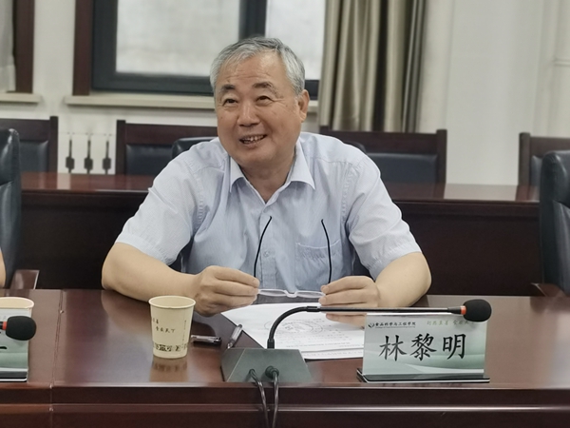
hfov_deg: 26.0
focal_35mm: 75
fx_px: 1235
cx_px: 285
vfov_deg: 19.6
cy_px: 214
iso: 160
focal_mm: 5.56
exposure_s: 1/100
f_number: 1.6
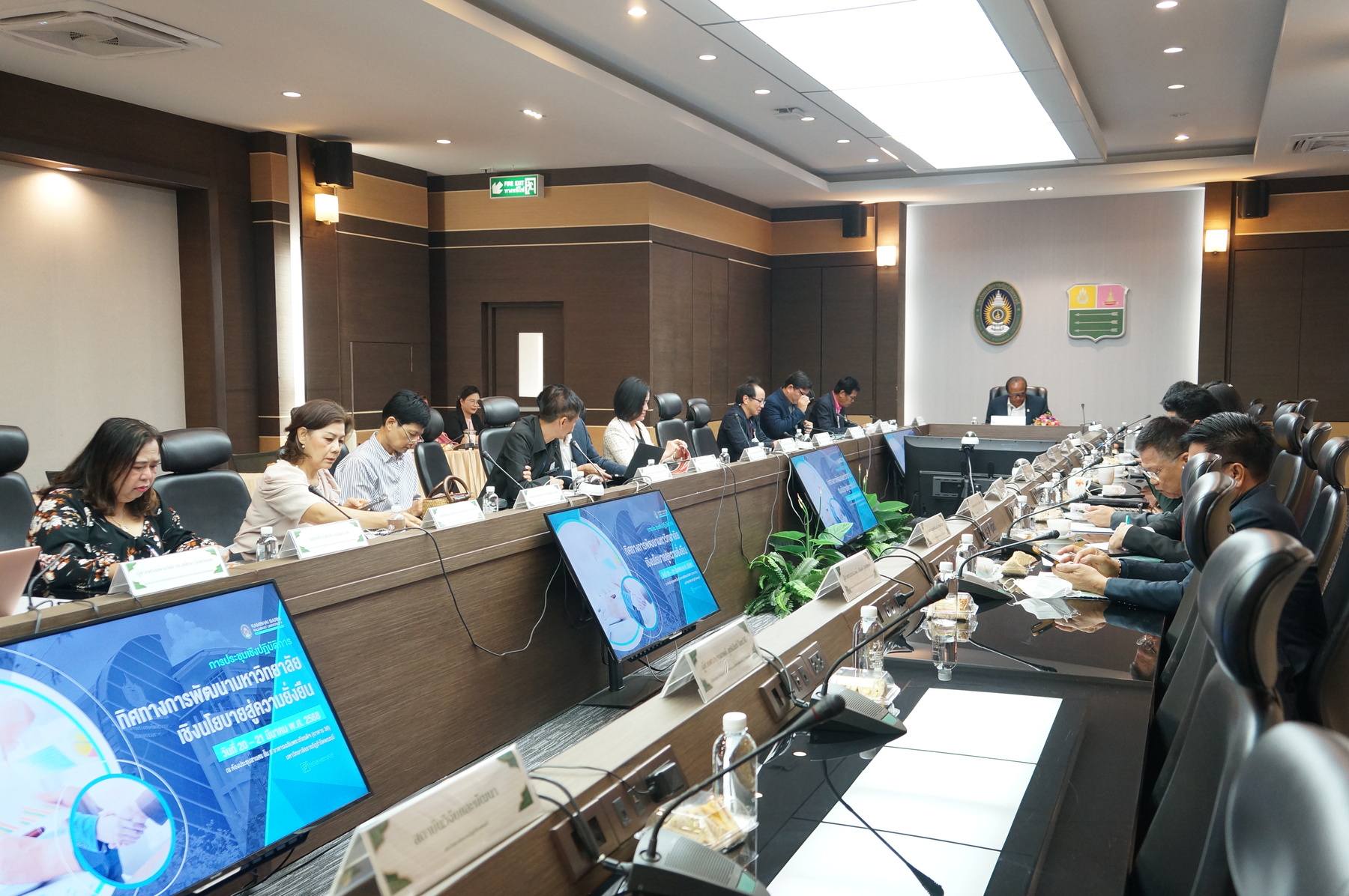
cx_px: 674
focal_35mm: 30
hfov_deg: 62.0
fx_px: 1123
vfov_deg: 43.5
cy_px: 448
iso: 1000
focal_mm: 20
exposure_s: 1/60
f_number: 4
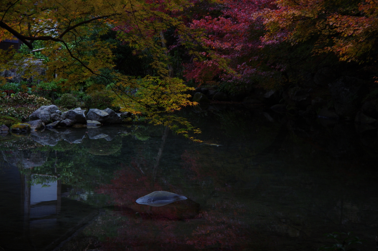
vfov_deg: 17.2
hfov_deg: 25.7
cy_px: 126
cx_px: 189
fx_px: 828
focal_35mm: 79
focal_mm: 53
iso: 400
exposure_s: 1/200
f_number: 5.6
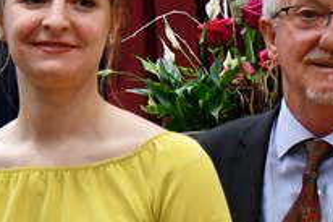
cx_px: -163
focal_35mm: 199
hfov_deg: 10.0
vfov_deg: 6.9
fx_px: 1839
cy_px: 153
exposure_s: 1/125
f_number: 4
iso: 2500
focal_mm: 27
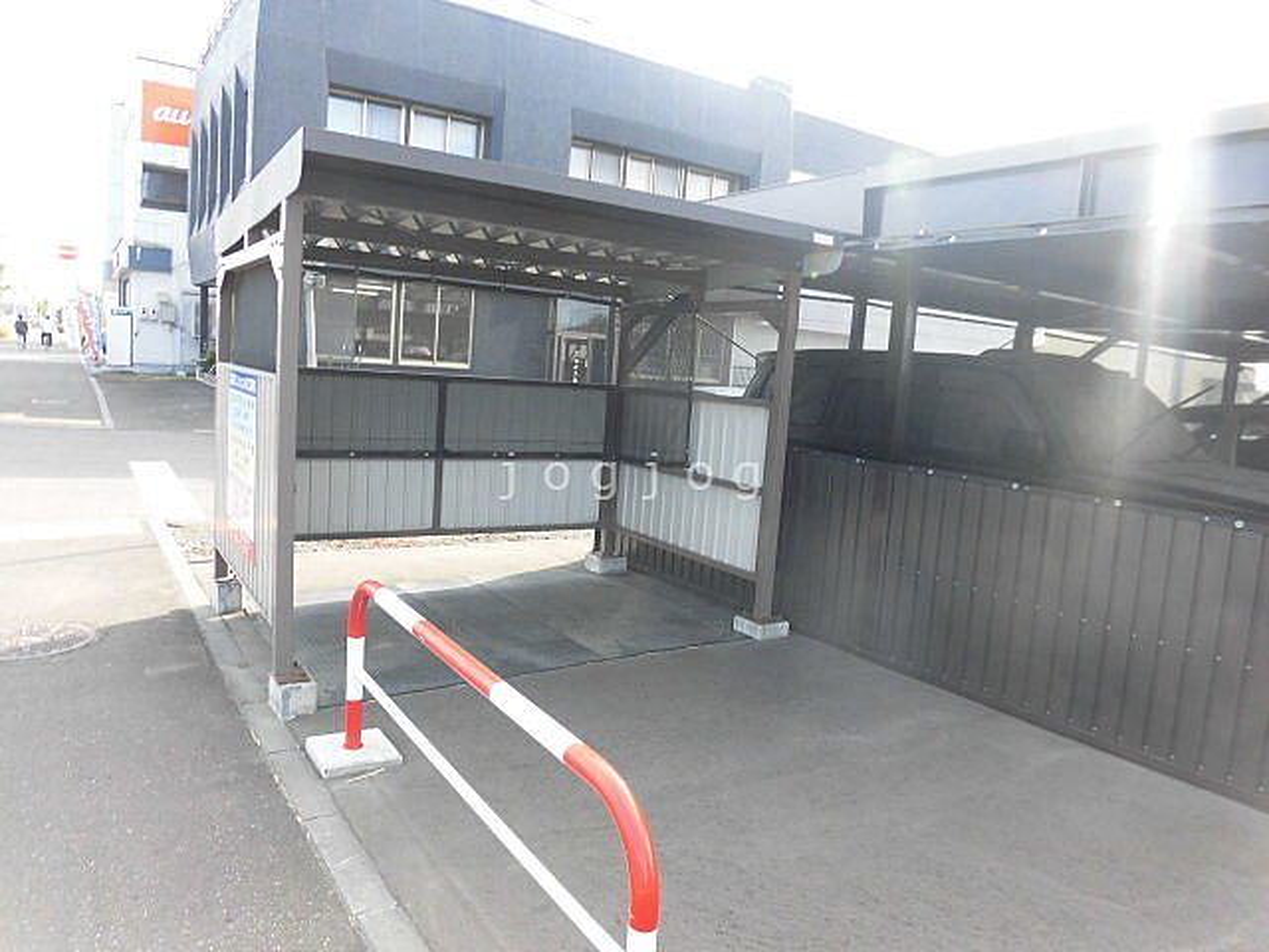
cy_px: 476
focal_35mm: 24
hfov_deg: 71.6
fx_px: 880
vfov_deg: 56.8
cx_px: 634
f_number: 3.1
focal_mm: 4.3
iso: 100
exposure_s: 1/125
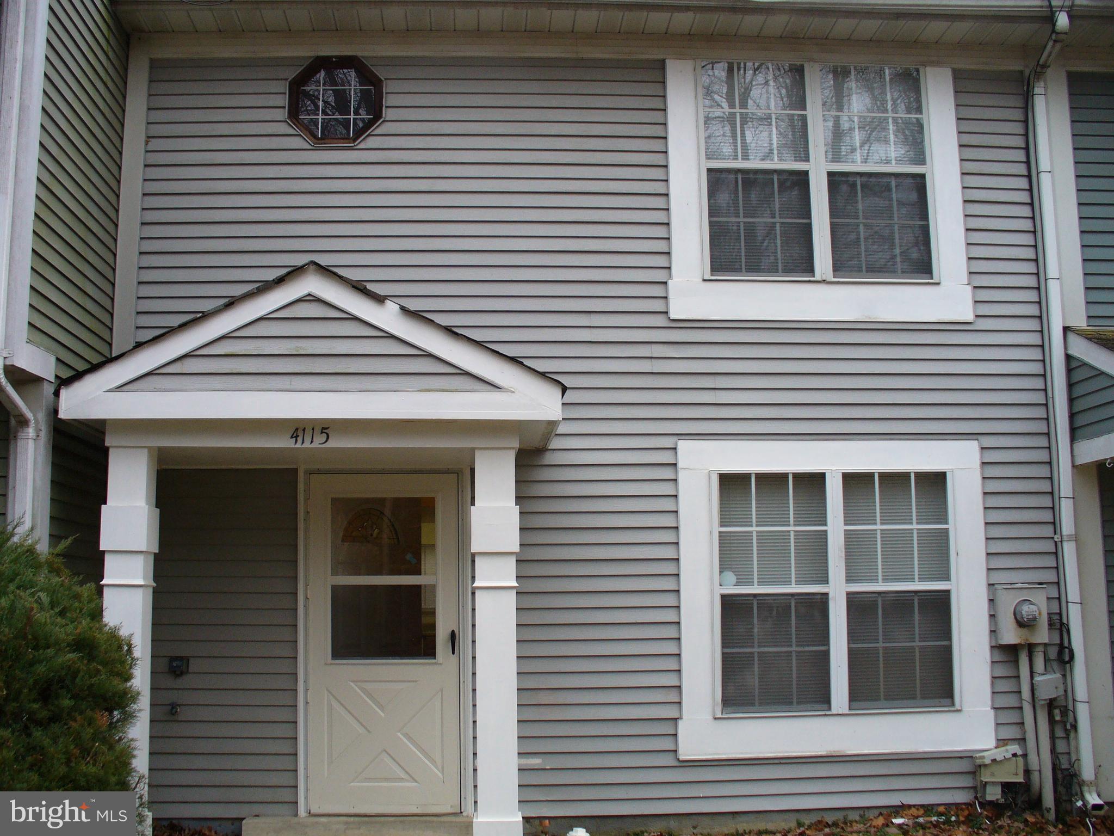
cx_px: 557
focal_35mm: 37
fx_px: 1191
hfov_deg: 50.1
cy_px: 418
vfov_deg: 38.7
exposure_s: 1/40
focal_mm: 6.1
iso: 100
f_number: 2.8
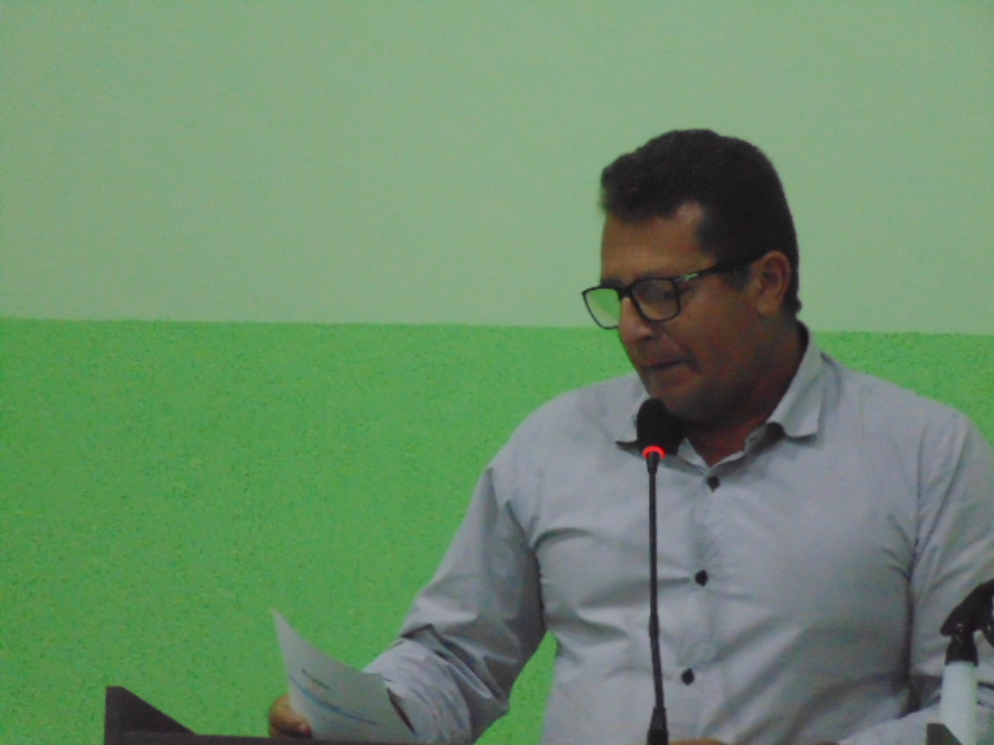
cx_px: 497
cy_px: 372
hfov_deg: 8.4
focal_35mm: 236
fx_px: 6777
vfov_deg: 6.3
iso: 800
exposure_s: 1/50
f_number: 5.6
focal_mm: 42.3
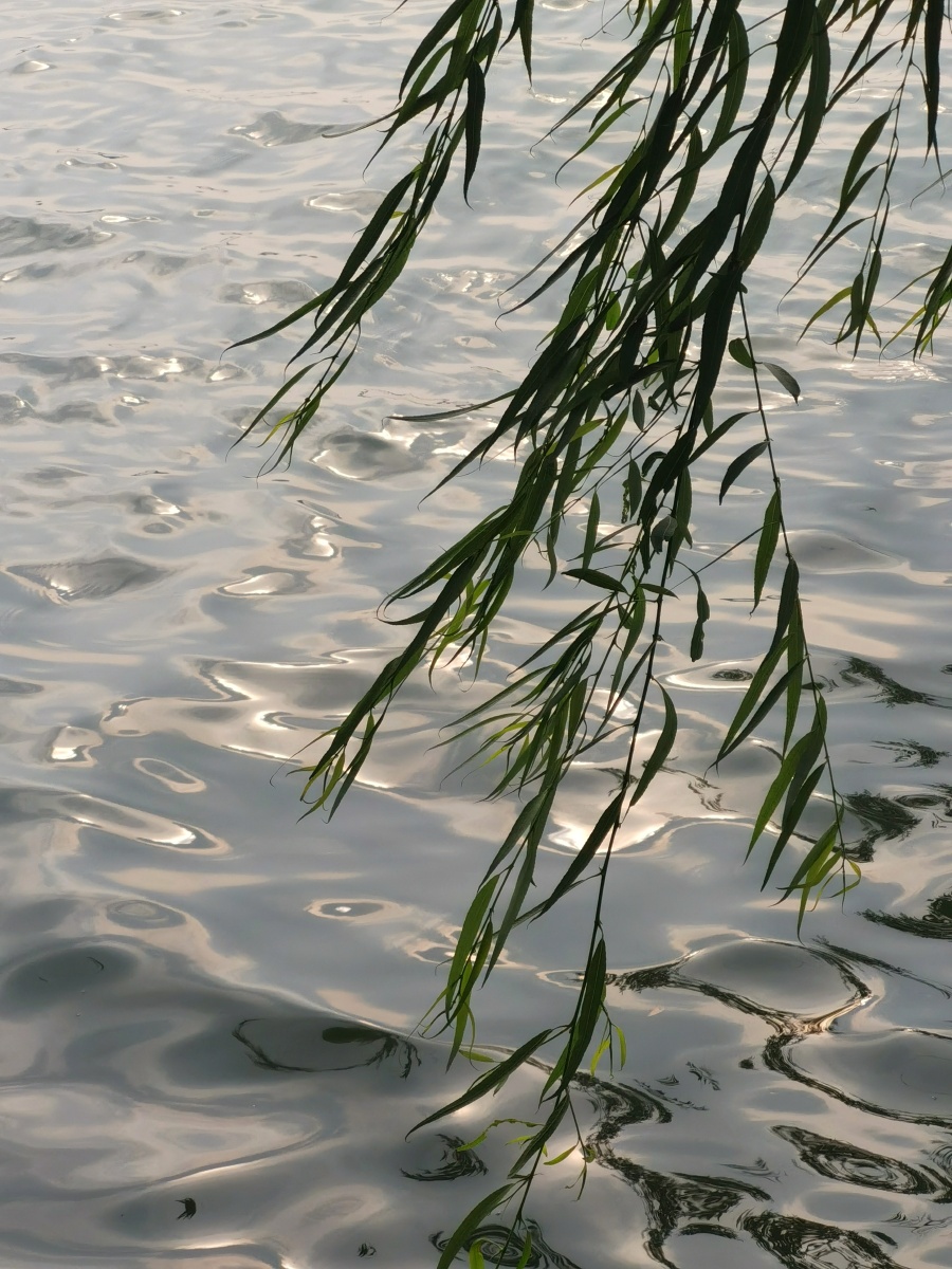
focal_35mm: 96
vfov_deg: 20.4
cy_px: 634
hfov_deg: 15.4
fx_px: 3520
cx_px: 476
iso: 50
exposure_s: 1/496
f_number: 2.4
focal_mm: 7.48
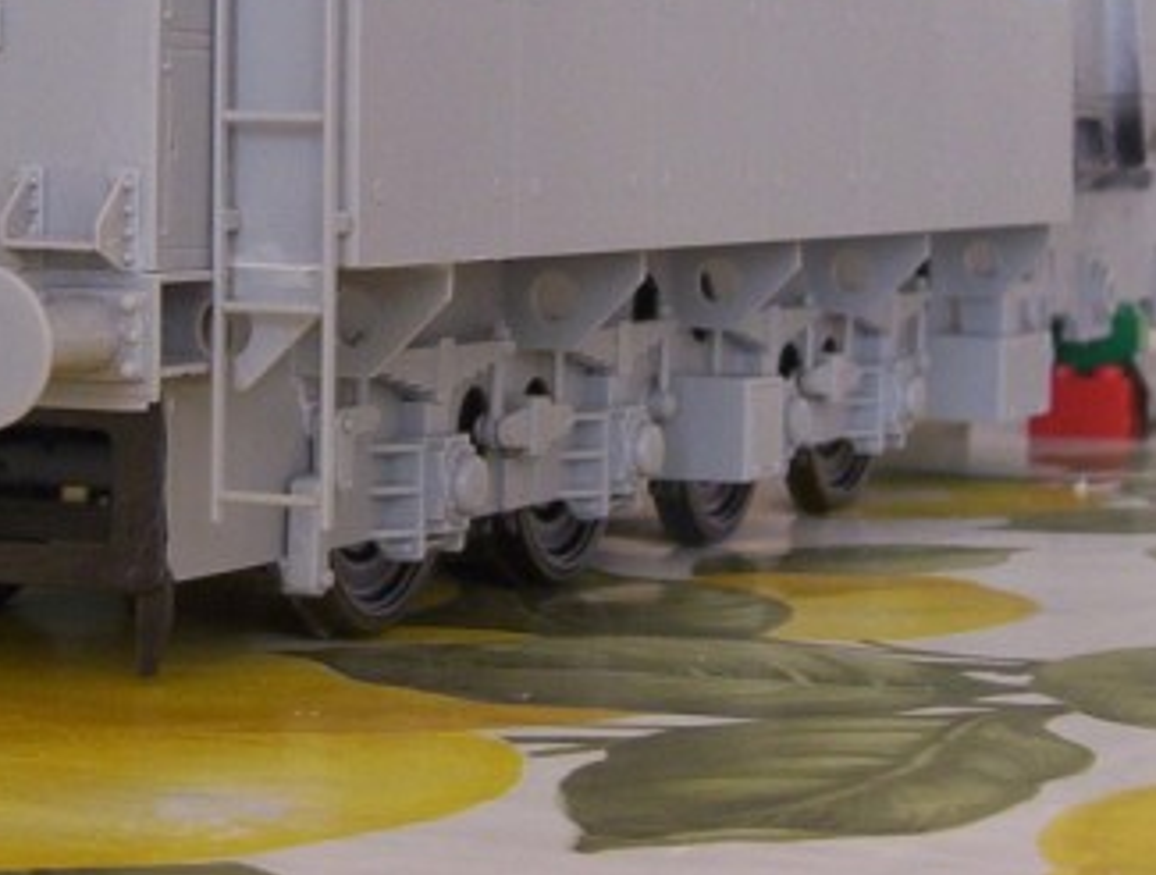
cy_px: 69
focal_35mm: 118
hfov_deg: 16.6
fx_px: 3954
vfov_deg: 12.5
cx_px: 381
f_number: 4.45
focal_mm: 7.7
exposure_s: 1/10.3
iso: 100
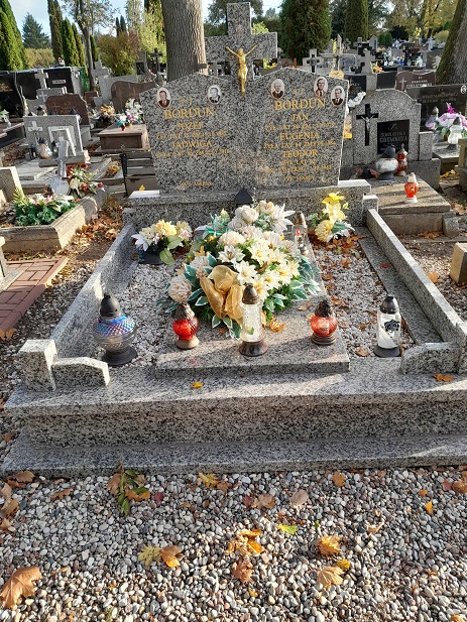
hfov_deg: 49.8
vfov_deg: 63.4
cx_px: 238
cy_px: 304
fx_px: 503
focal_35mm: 28
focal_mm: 4
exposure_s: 1/100
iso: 40
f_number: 1.8
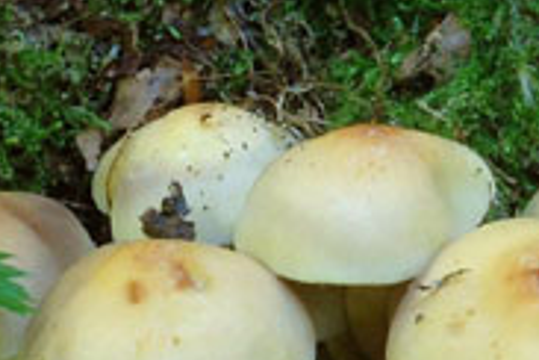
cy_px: 429
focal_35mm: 345
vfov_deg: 4.0
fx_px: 5165
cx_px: 907
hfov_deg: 5.9
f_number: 22
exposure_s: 3
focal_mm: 60
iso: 160
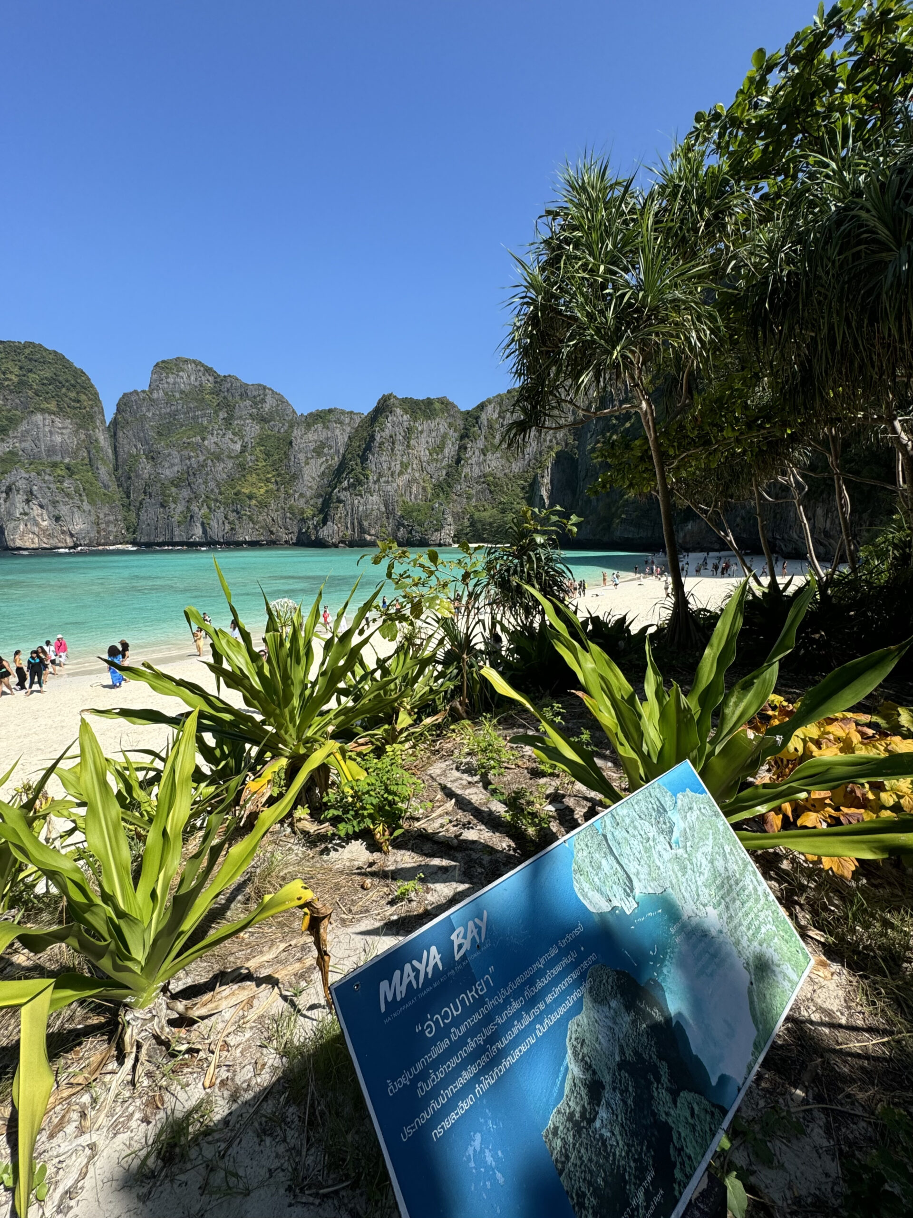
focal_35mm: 14
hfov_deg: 85.7
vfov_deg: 102.1
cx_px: 456
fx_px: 492
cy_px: 609
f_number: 2.2
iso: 50
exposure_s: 1/1567
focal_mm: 2.22
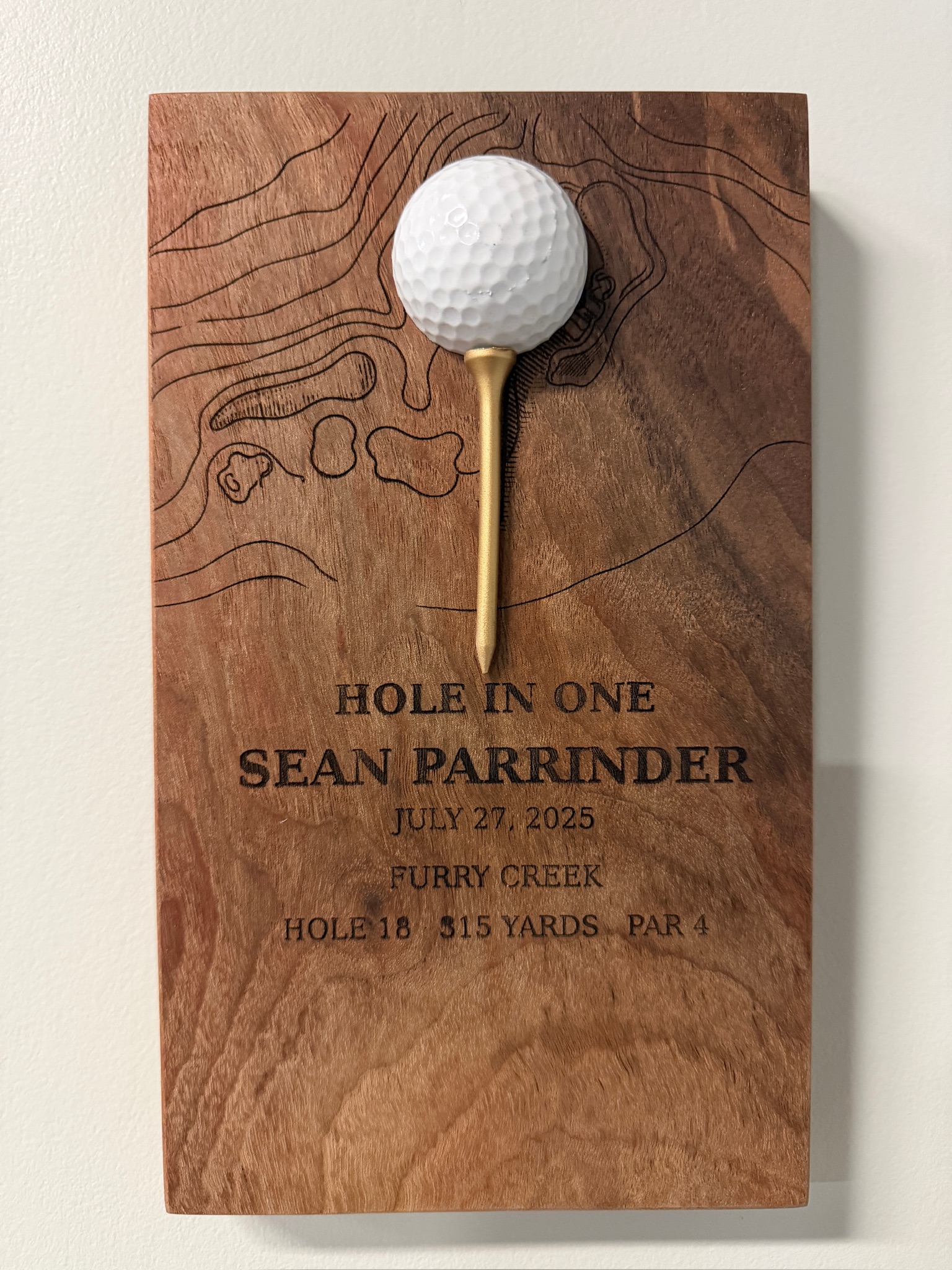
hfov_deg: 56.8
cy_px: 635
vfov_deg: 71.6
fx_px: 880
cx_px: 476
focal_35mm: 24
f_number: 1.78
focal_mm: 6.76
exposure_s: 1/40
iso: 640
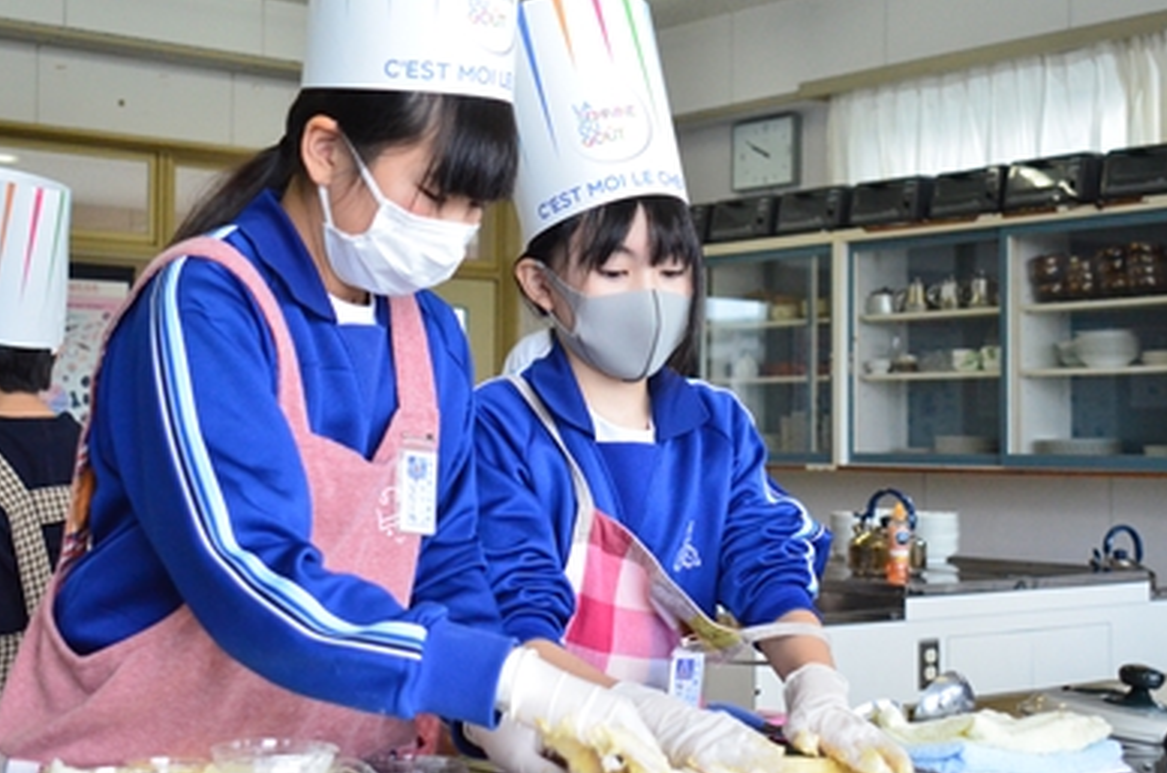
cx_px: 559
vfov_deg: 23.3
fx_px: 1876
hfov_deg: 34.5
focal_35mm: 58
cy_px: 368
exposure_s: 1/500
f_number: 4.2
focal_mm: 30
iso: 3200
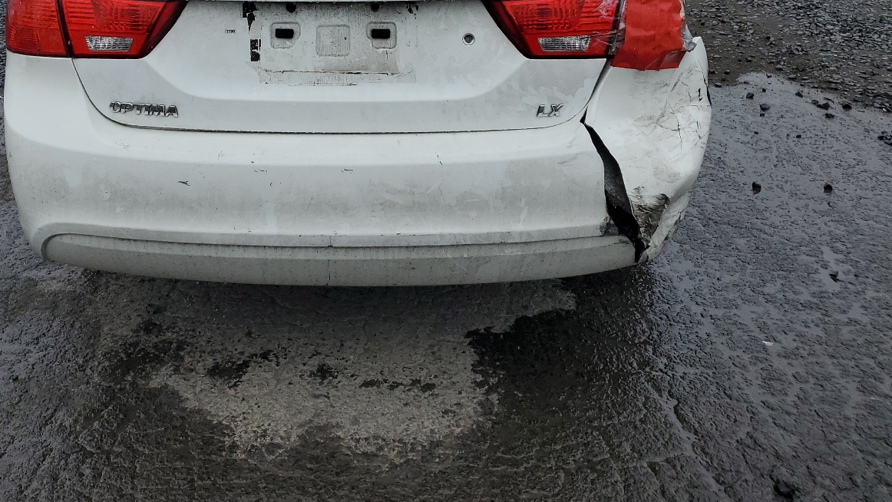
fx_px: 923
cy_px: 55
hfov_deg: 51.3
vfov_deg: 29.3
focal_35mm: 39
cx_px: 362
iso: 50
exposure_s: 1/2500
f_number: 1.5
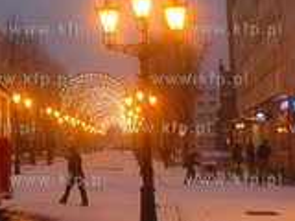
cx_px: -53
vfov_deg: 20.3
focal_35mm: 72
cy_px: 52
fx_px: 614
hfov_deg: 24.6
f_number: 3.5
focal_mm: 20
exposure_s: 1/40
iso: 640
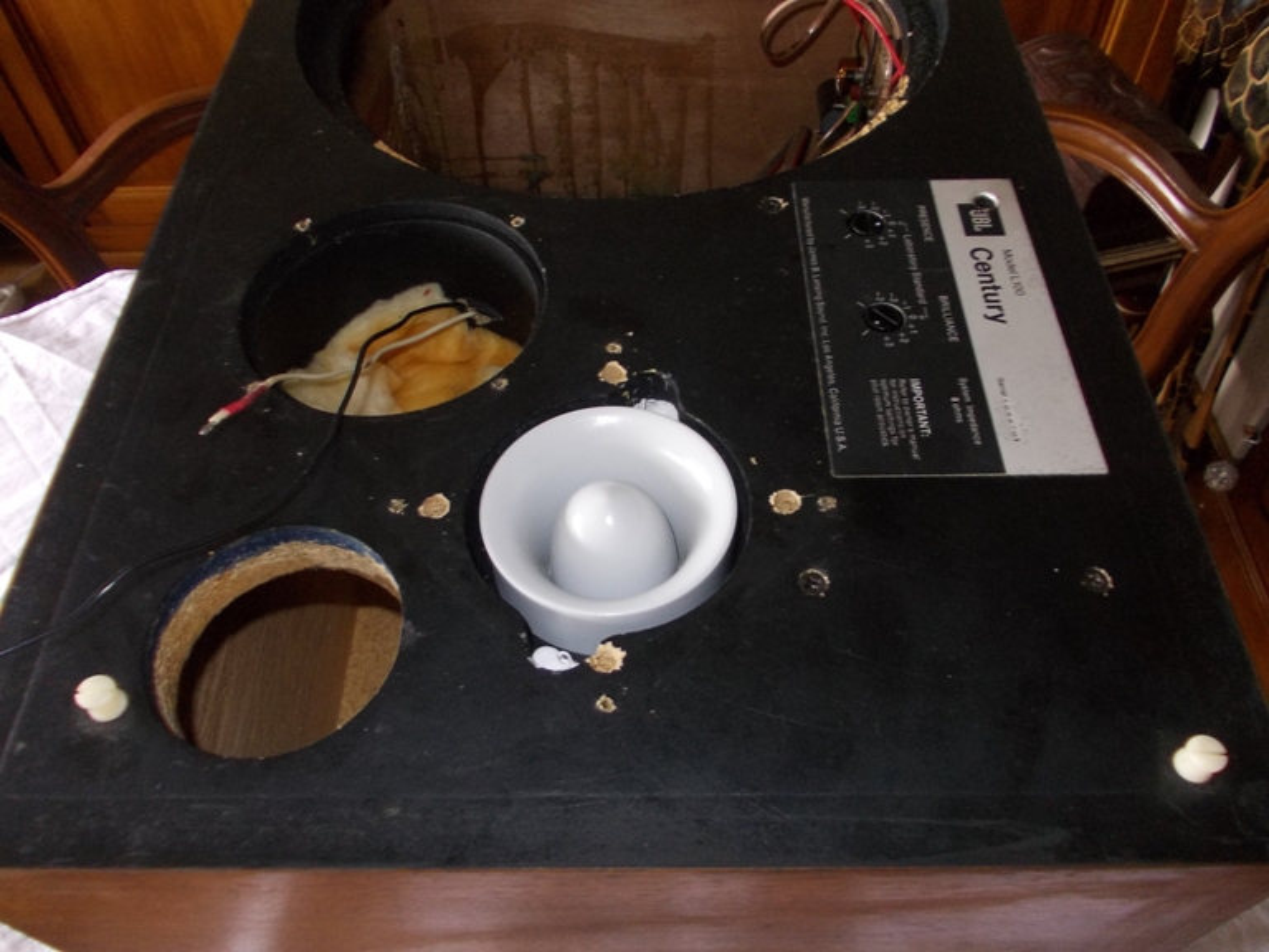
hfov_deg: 63.4
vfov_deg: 49.7
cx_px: 634
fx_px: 1026
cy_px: 476
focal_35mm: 28
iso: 200
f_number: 2.7
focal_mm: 4
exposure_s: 1/25
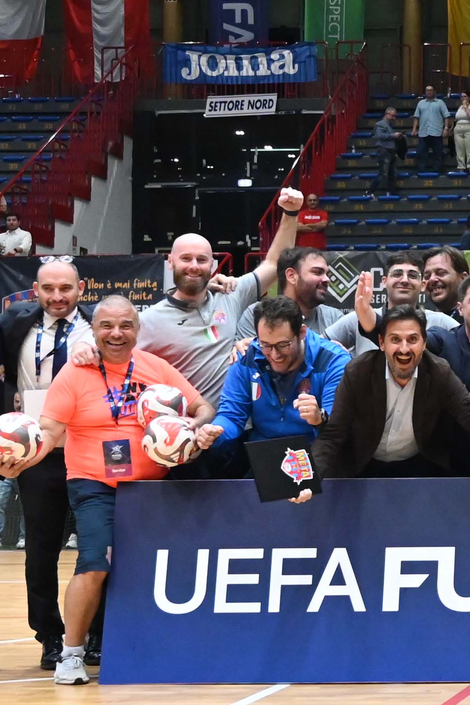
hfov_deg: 13.8
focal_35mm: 91
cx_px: 782
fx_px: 1782
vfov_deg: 22.4
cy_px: 368
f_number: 4
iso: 6400
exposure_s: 1/640
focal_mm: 24
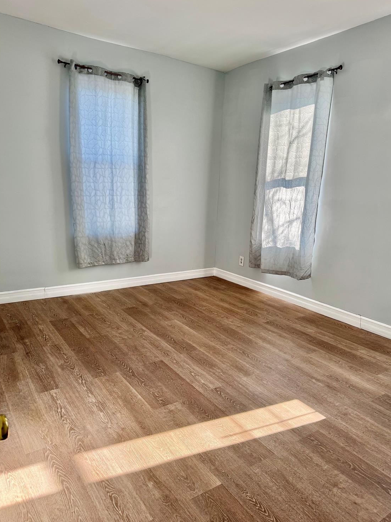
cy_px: 262
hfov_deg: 54.9
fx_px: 377
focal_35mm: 25
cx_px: 199
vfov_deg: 69.4
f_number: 1.78
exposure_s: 1/262
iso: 80
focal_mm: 6.76
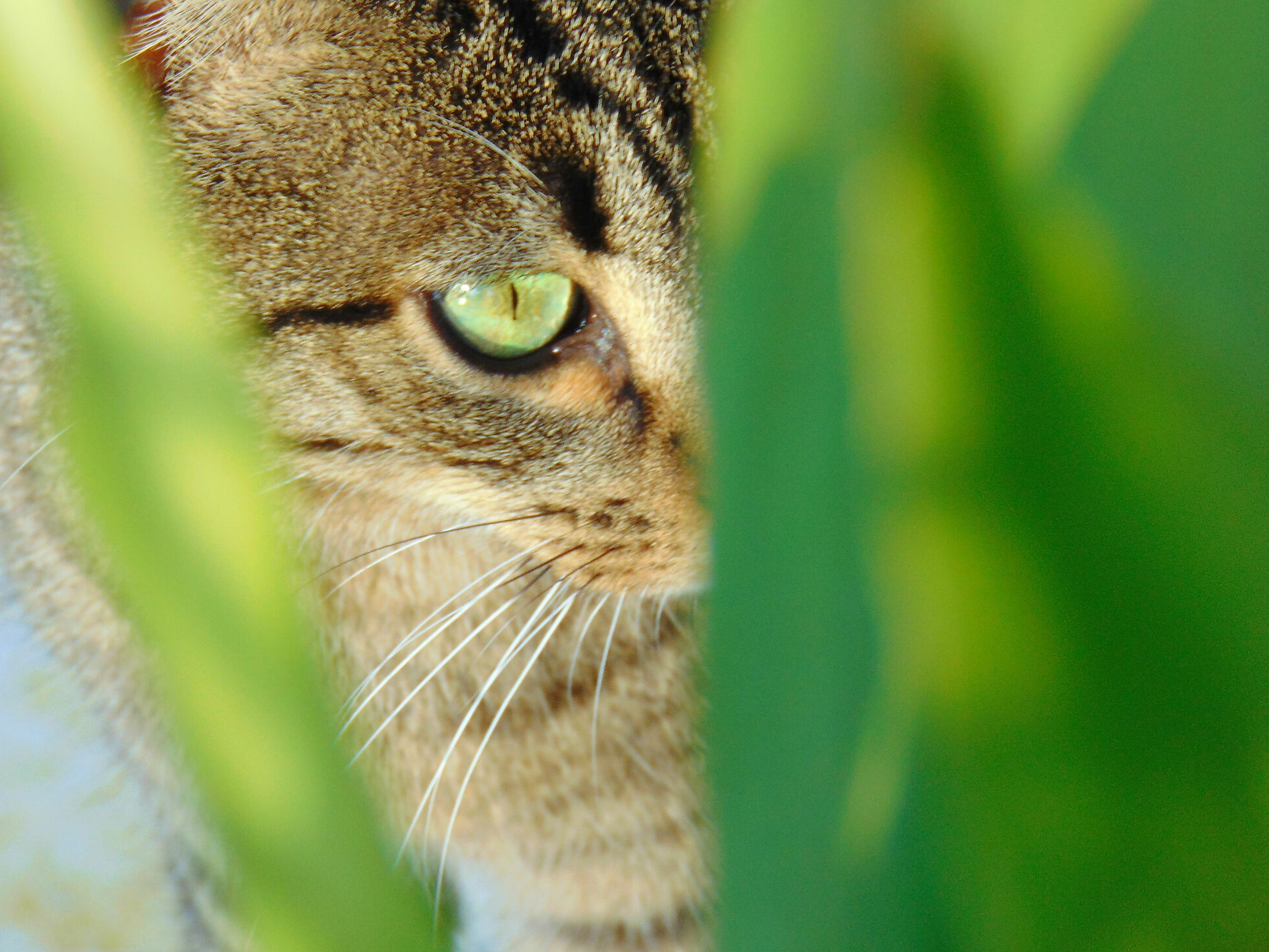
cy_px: 394
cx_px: 530
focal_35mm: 468
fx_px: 17157
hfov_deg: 4.2
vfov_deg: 3.2
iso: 80
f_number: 4.2
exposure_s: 1/125
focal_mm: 68
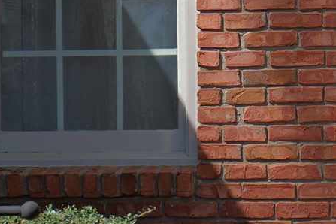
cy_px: 21
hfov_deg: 6.4
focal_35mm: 316
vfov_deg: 4.3
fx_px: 2949
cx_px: 525
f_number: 8
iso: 200
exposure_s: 1/320
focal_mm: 46
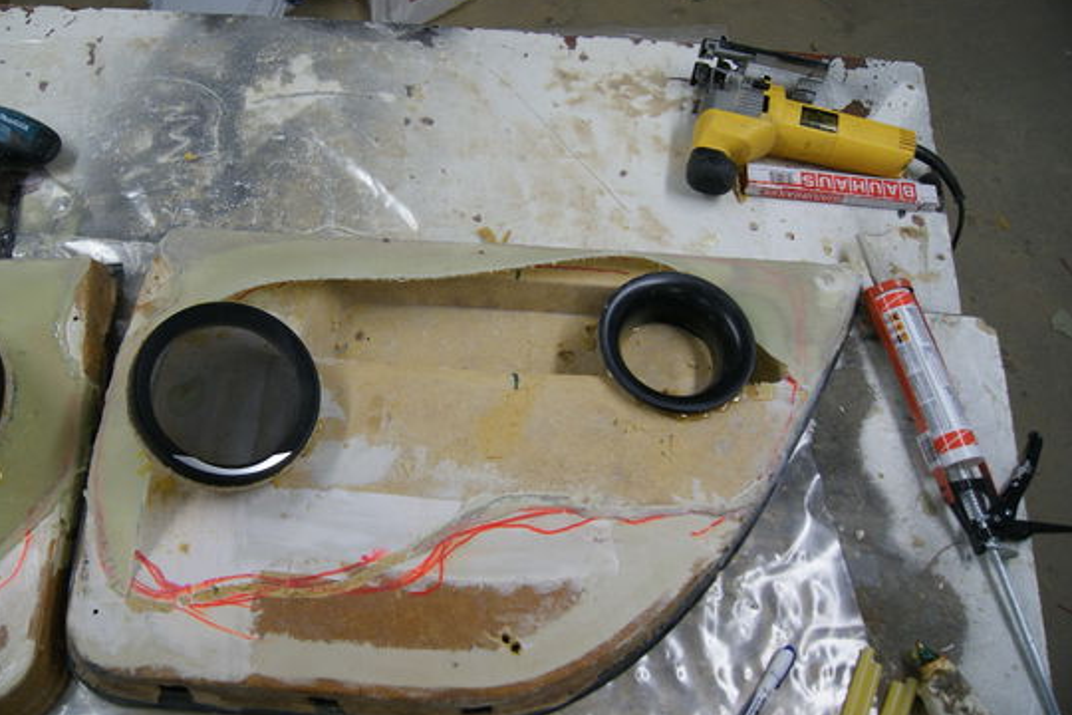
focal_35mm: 32
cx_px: 439
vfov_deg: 41.1
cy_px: 364
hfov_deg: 58.3
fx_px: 953
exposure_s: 1/30
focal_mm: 18
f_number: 3.5
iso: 400
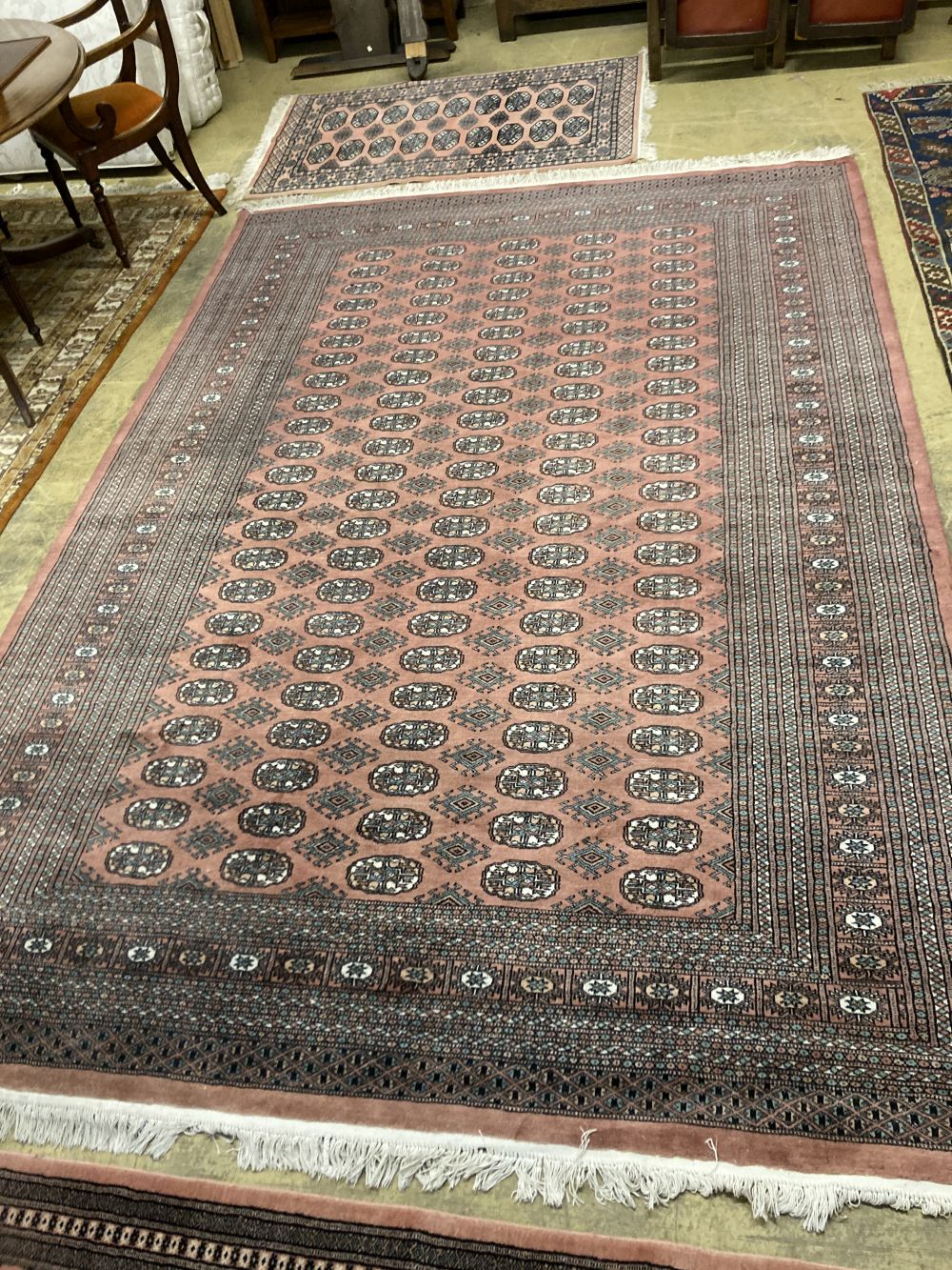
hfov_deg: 49.8
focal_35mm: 28
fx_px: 1027
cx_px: 476
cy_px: 635
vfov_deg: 63.4
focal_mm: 3.99
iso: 250
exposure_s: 1/33
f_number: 1.8
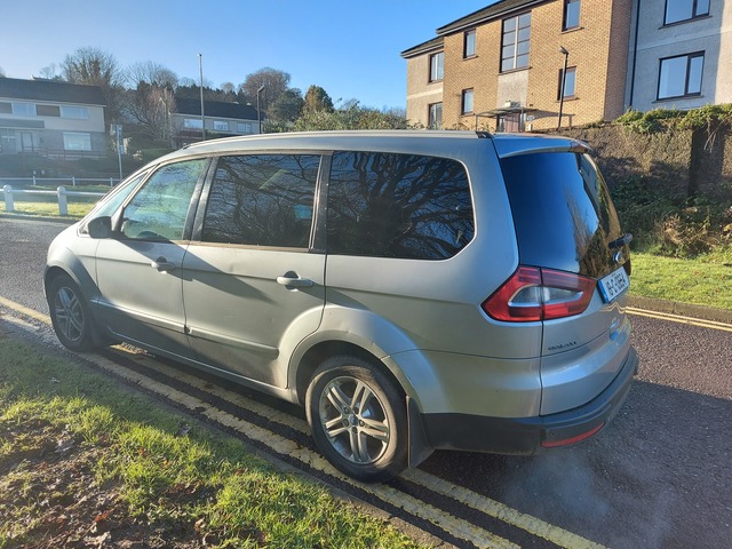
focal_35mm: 24
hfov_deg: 71.6
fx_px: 508
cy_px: 274
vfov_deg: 56.8
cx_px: 366
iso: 32
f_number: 1.8
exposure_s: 1/196
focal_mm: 5.23
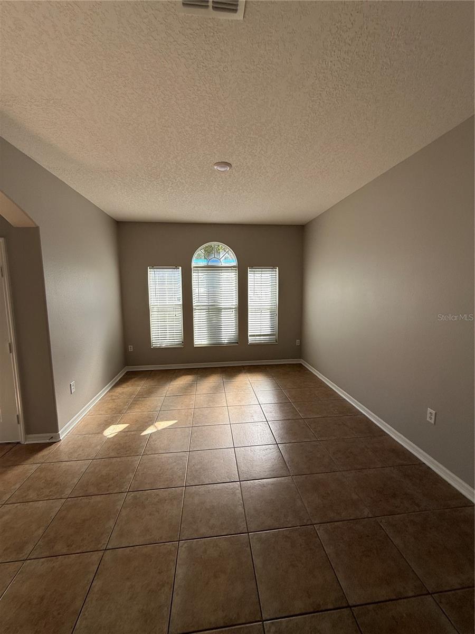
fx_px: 256
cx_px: 238
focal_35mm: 14
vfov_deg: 102.1
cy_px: 317
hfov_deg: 85.7
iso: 64
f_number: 2.2
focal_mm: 2.22
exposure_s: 1/651
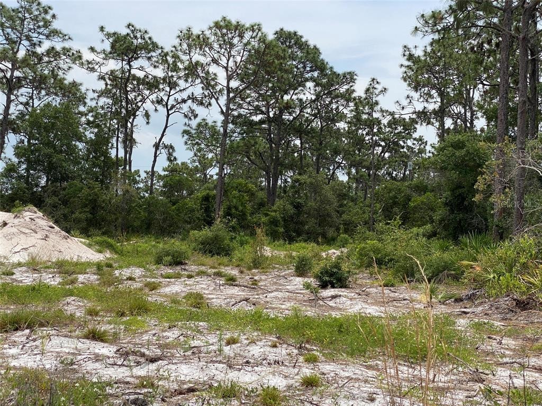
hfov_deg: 36.8
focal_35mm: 52
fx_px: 814
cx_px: 271
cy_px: 203
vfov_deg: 28.0
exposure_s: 1/2398
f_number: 2
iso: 20
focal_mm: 6
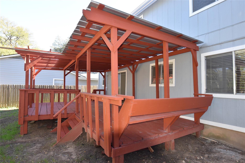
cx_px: 122
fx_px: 122
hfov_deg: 90.0
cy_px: 82
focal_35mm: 18
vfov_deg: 67.4
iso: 280
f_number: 5.6
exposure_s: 1/125
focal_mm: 12
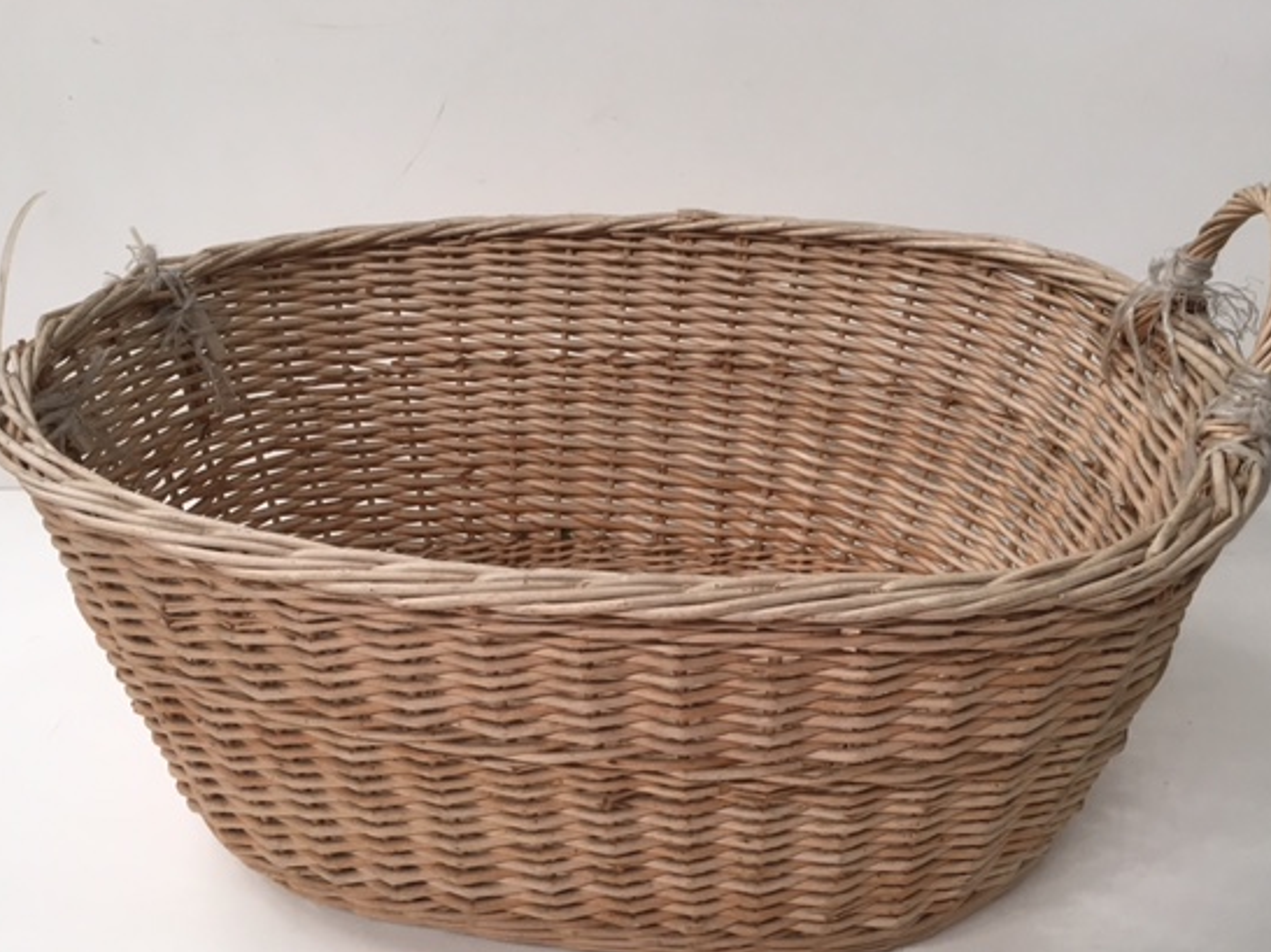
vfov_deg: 41.7
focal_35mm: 34
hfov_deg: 54.0
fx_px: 1248
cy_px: 542
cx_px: 617
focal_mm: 4.15
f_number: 2.2
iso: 50
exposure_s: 1/33
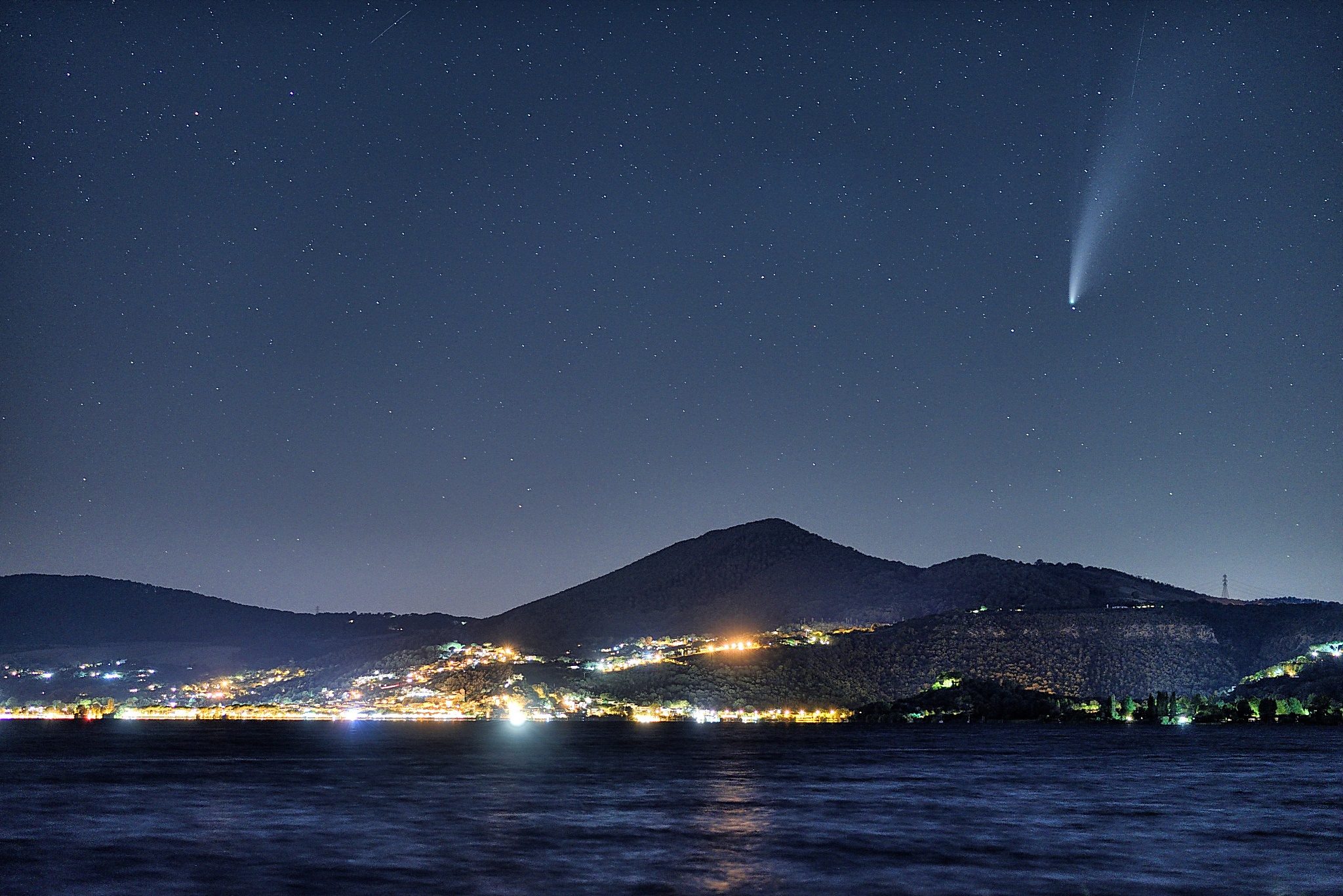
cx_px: 672
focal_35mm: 85
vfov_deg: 16.1
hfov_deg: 23.9
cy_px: 448
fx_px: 3172
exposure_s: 6
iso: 800
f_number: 2.2
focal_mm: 85
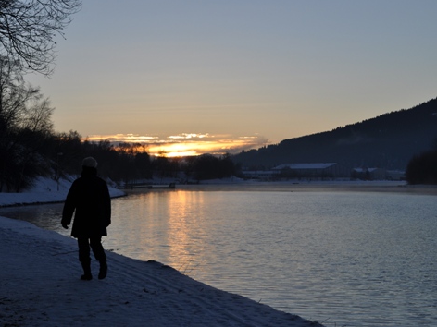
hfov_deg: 24.7
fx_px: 997
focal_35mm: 79
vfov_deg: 18.7
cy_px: 163
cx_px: 200
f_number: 9
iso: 200
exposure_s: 1/320
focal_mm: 48
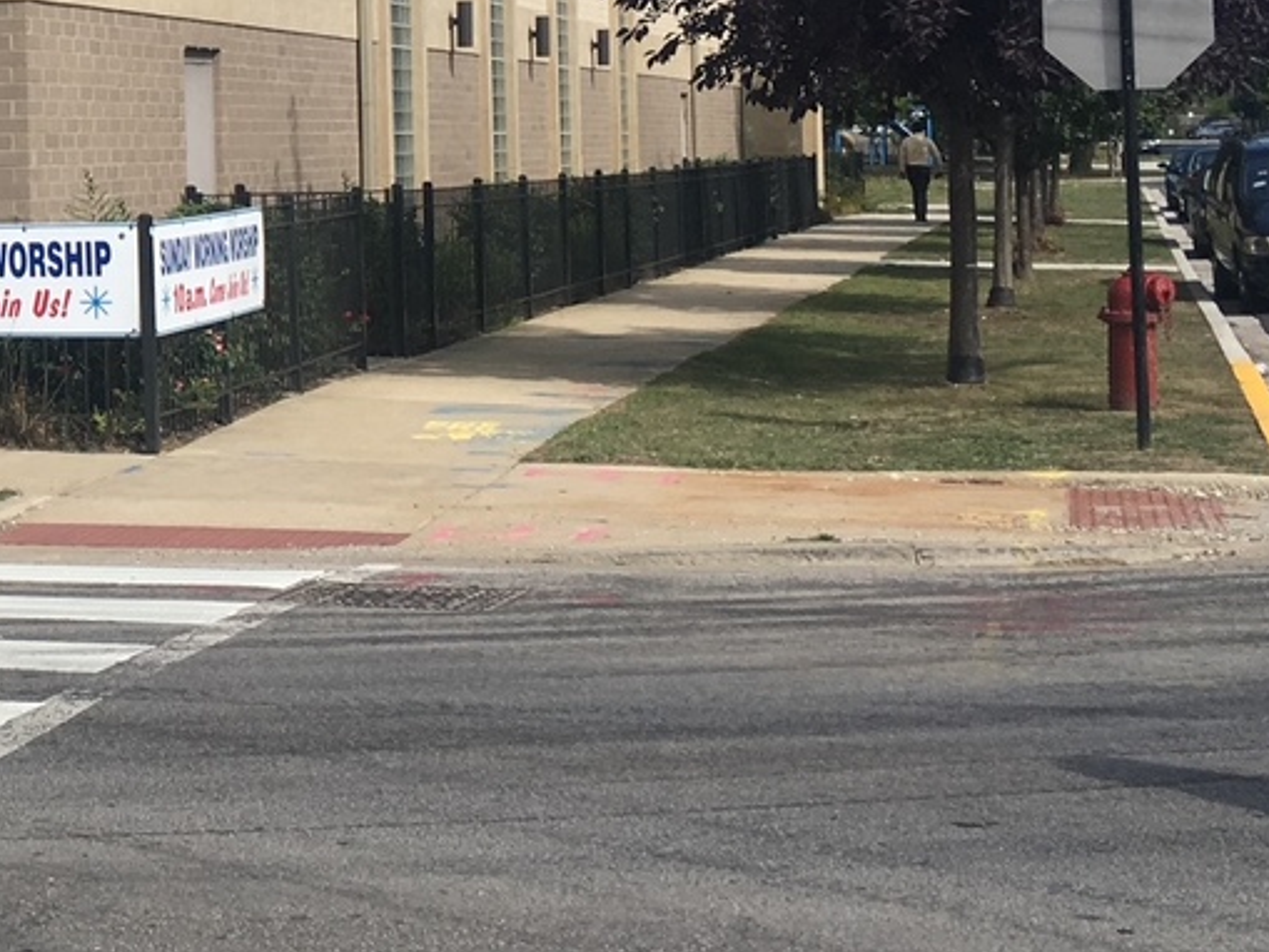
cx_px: -349
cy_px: 85
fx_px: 3007
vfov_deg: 17.7
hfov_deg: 21.7
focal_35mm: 82
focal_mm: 4.15
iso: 25
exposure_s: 1/1202
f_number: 2.2
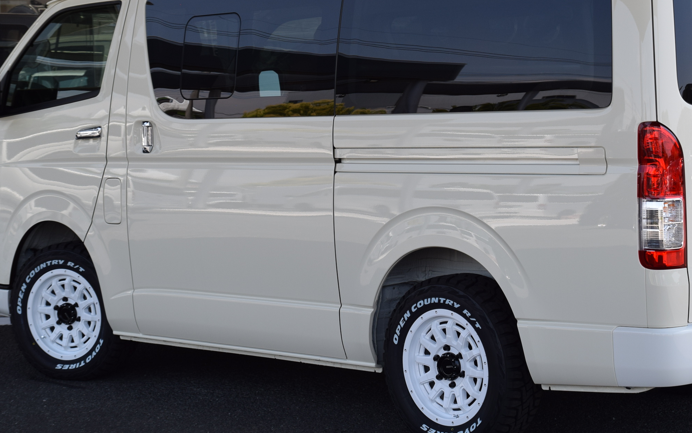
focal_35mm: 87
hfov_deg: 23.8
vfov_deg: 15.0
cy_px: 168
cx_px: 426
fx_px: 1641
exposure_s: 1/250
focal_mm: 38
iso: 220
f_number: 8
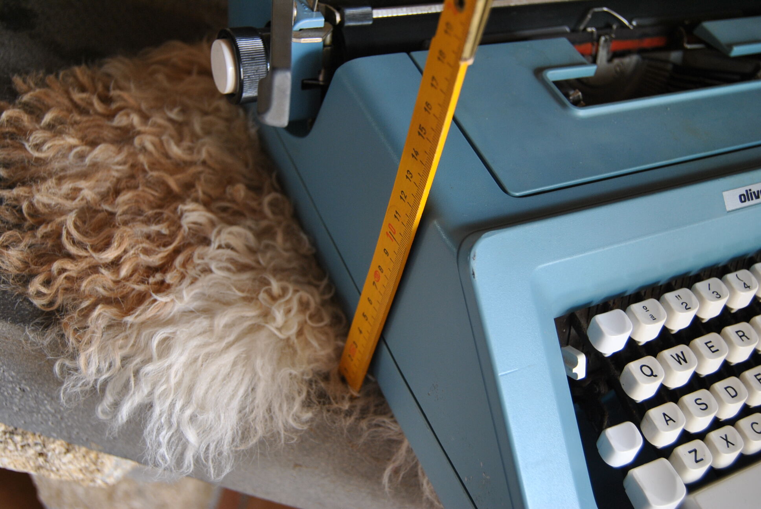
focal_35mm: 39
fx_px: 825
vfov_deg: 34.3
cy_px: 254
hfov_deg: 49.5
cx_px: 380
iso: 280
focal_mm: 26
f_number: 4
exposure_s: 1/30
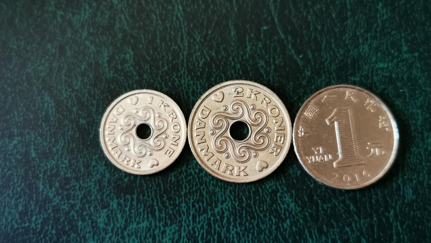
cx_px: 219
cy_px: 137
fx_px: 434
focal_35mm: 38
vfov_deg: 31.2
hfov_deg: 52.8
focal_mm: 5.56
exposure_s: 1/100
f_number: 4
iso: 200
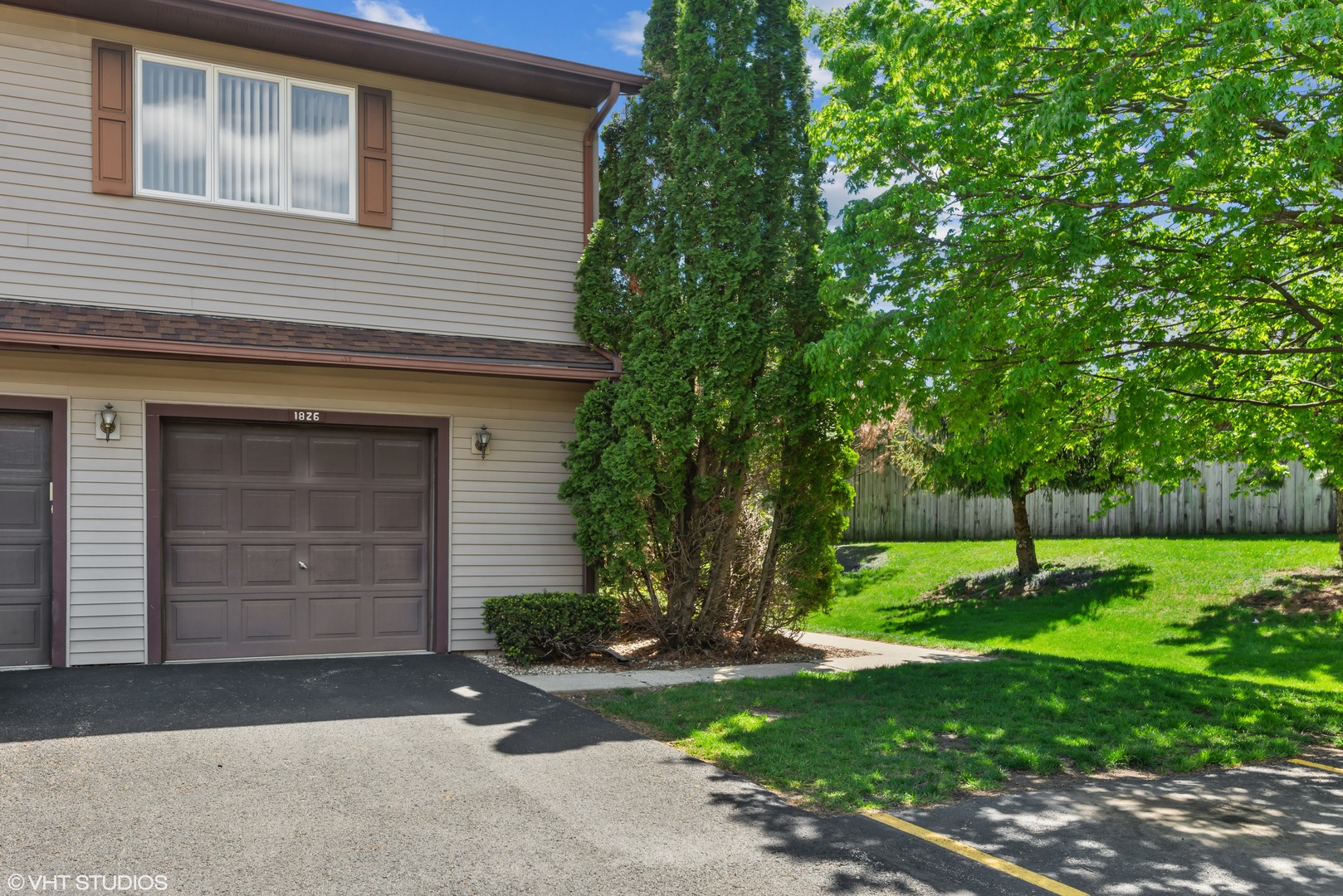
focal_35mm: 30
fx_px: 1120
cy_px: 448
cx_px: 672
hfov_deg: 61.9
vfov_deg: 43.6
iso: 200
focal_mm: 30
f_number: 10
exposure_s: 1/60
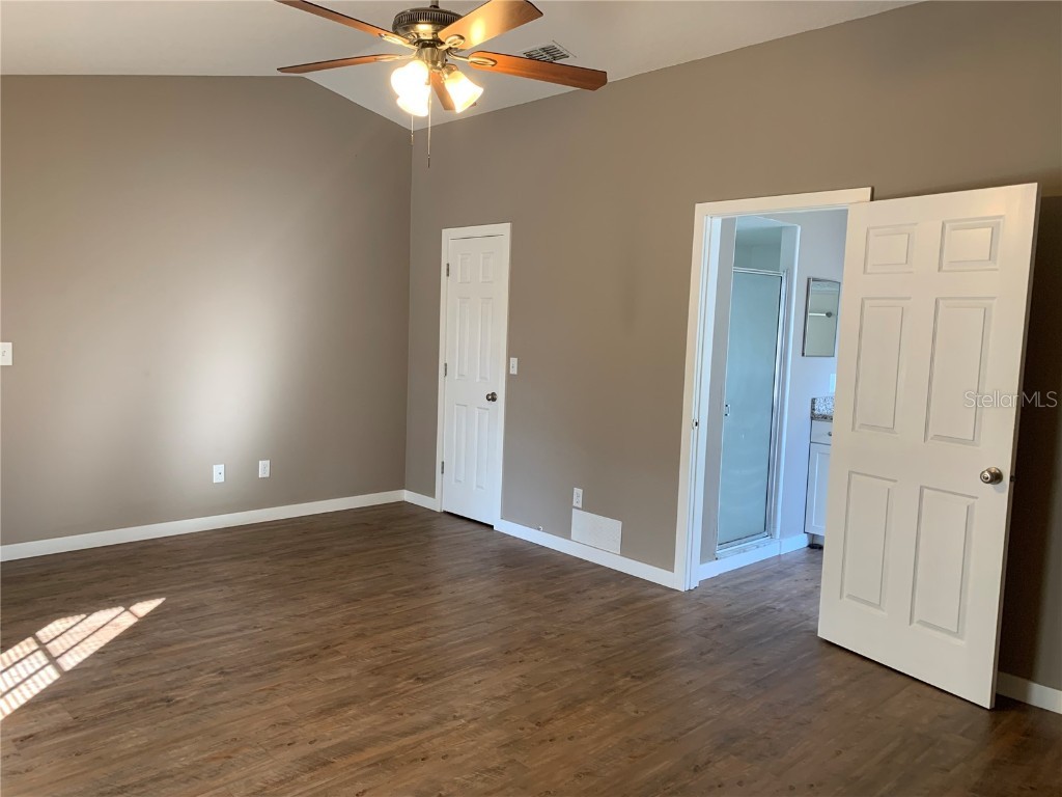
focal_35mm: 26
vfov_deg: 53.1
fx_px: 798
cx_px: 531
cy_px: 398
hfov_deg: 67.3
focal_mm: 4.25
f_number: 1.8
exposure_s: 1/60
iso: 100
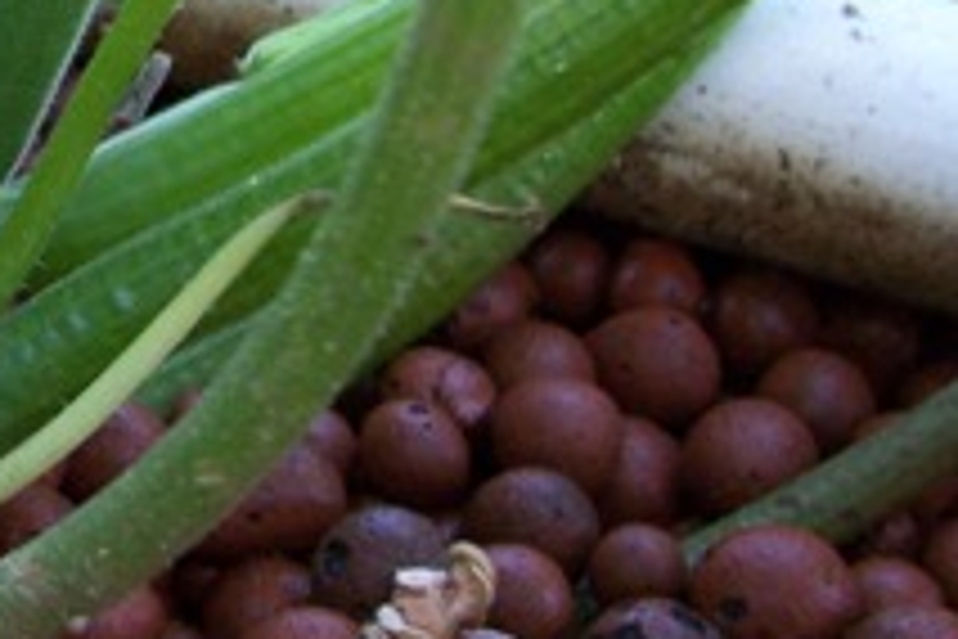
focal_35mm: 102
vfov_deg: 12.9
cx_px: -157
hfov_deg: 19.0
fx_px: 2714
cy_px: -218
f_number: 2.7
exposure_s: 1/20
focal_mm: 5.6
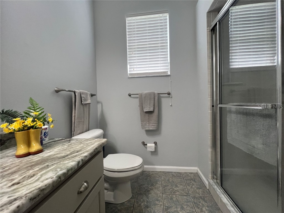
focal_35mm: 13
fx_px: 107
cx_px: 142
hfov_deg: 106.2
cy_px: 106
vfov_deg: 89.9
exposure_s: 1/120
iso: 160
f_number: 1.8
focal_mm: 1.57
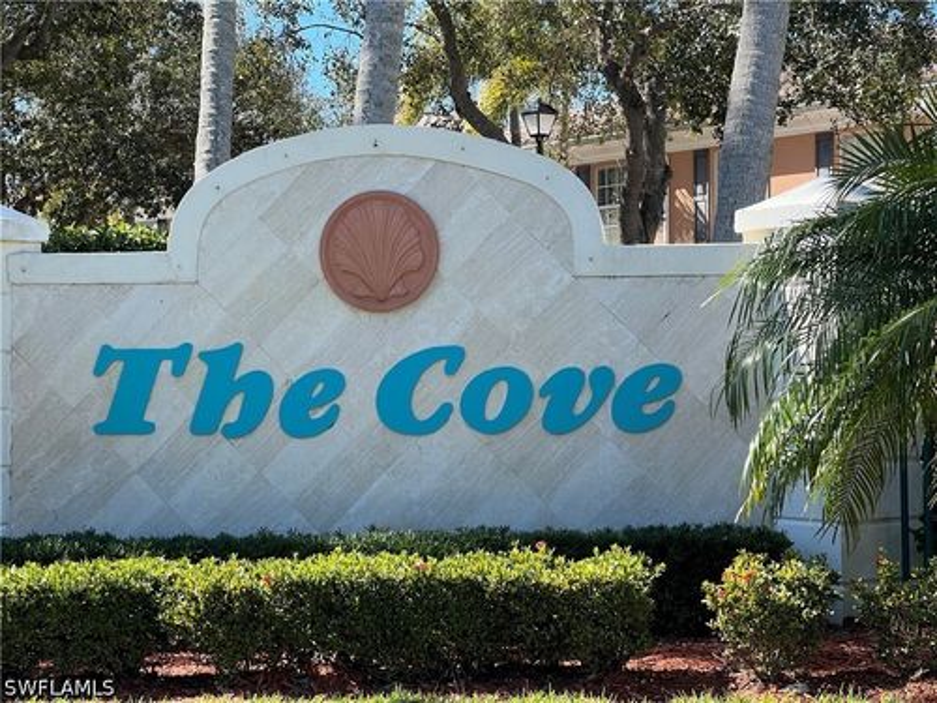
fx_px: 2084
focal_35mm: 77
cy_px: 352
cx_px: 468
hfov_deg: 25.3
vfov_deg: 19.1
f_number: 2.8
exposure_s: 1/241
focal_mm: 9
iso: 32
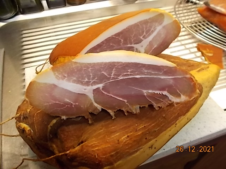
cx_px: 113
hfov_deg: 60.0
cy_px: 84
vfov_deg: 46.8
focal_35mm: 30
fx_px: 196
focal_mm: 5.3
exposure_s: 1/25
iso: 200
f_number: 3.4
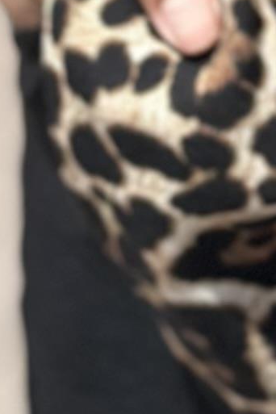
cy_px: -805
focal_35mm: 392
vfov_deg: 5.0
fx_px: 4508
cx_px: 721
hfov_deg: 3.4
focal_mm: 6.86
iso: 80
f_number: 1.78
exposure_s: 1/3257
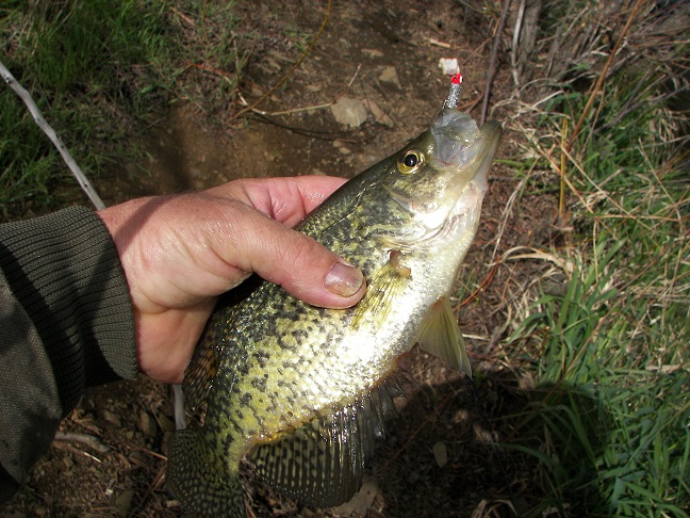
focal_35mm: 36
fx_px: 718
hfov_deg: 51.4
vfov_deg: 39.7
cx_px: 345
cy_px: 259
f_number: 4
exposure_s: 1/640
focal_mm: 6
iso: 50
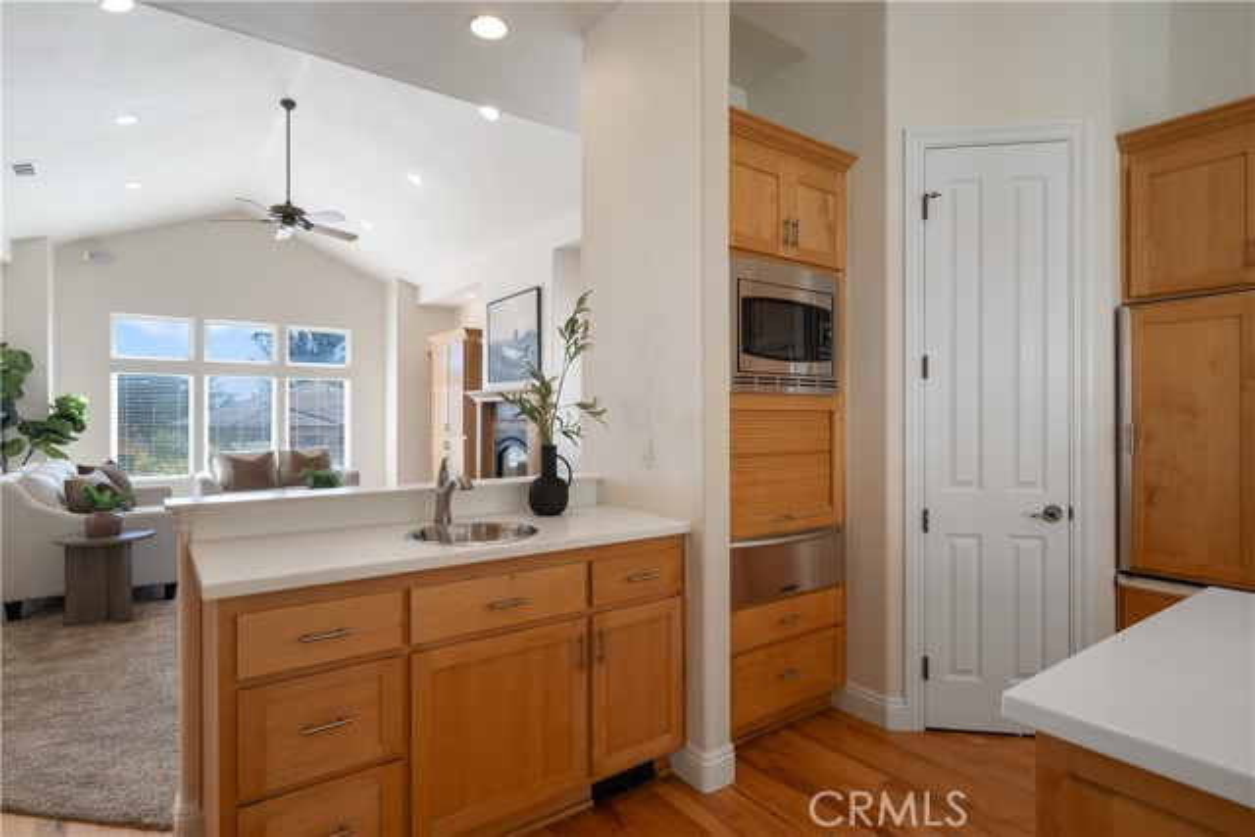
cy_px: 418
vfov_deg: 66.0
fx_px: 645
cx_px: 628
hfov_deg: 88.4
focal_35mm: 18
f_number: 8
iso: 100
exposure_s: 1/13
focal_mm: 18.5
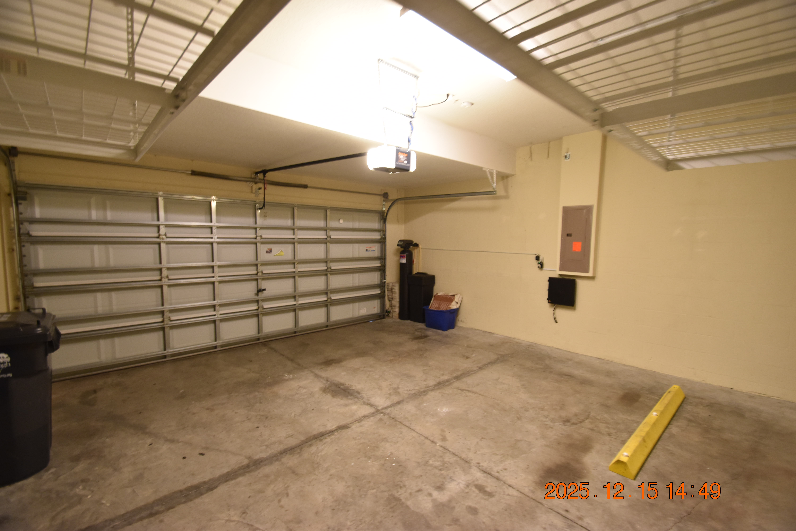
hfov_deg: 100.4
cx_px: 398
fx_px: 332
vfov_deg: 77.3
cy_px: 266
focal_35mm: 15
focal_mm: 10
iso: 800
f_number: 3.5
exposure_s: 1/10
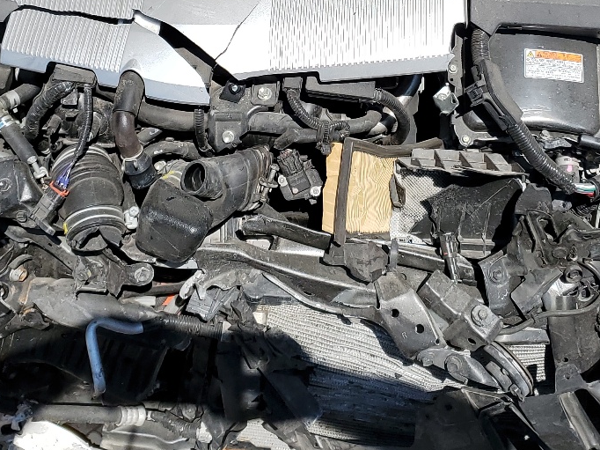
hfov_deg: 31.7
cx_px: 327
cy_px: -59
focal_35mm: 61
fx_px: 1057
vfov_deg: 22.5
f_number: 1.5
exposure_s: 1/5000
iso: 50
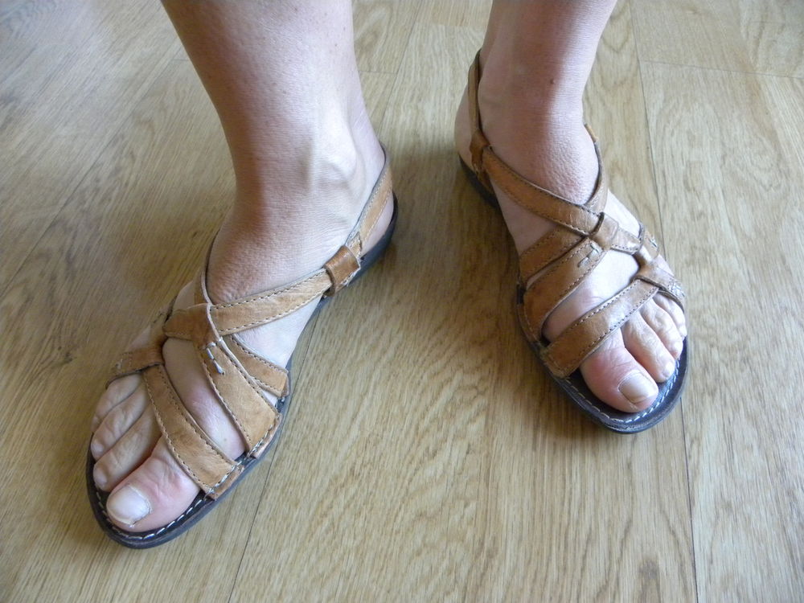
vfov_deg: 53.1
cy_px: 302
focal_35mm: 26
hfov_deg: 67.3
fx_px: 604
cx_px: 402
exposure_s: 1/34.3
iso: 400
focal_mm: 4.6
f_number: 2.8
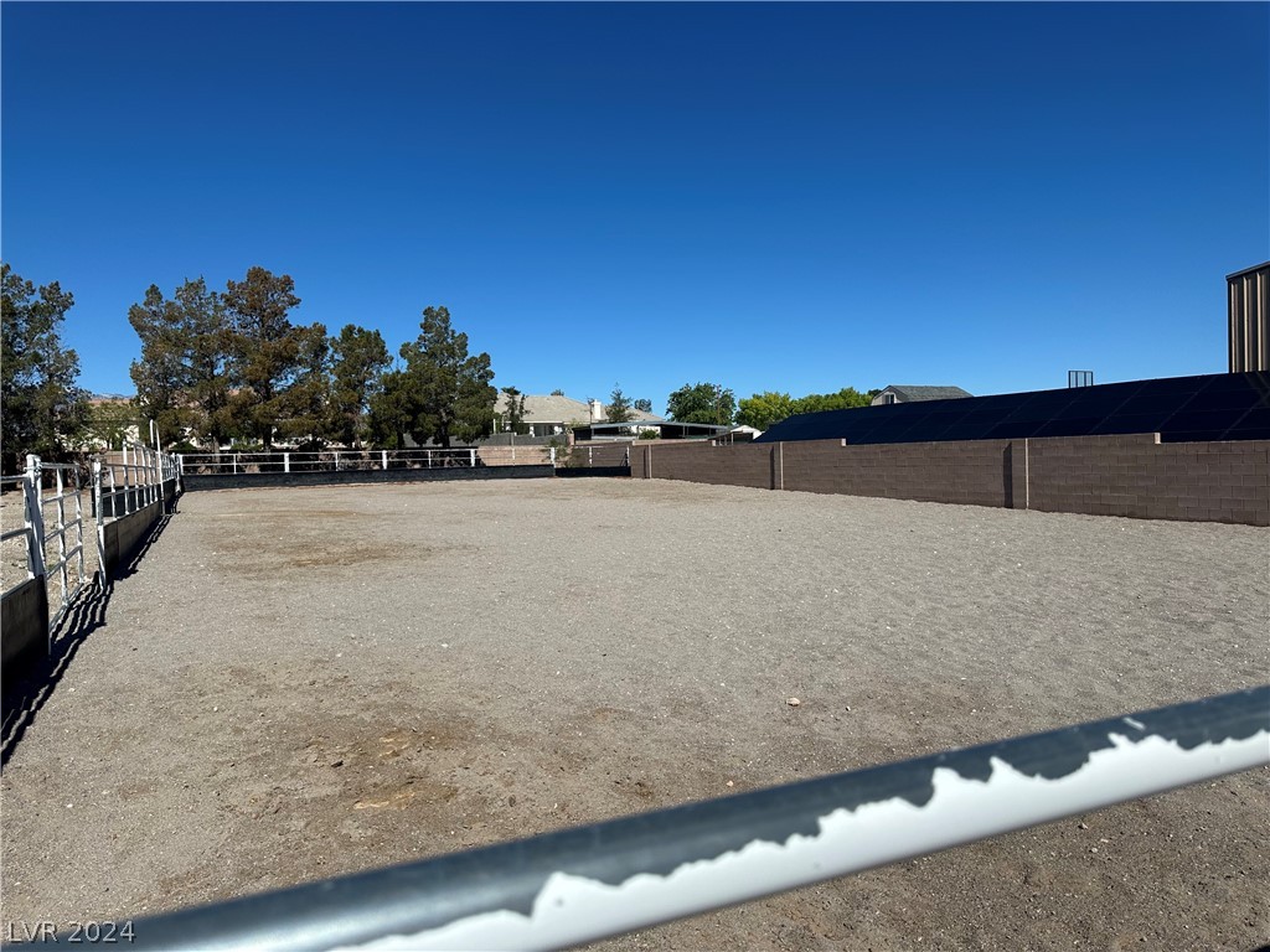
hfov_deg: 71.6
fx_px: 881
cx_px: 635
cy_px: 476
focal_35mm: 24
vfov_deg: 56.8
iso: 80
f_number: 1.78
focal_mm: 6.86
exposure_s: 1/8197
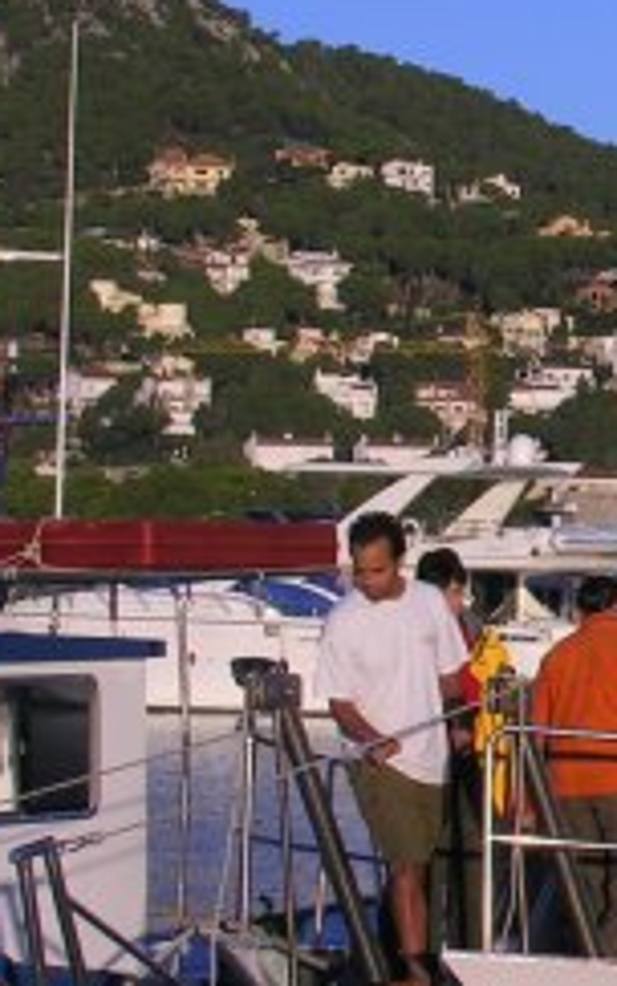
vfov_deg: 13.9
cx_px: 1177
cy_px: 544
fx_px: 4033
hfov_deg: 8.4
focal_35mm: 150
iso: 50
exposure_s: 1/130
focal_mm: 11
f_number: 7.3
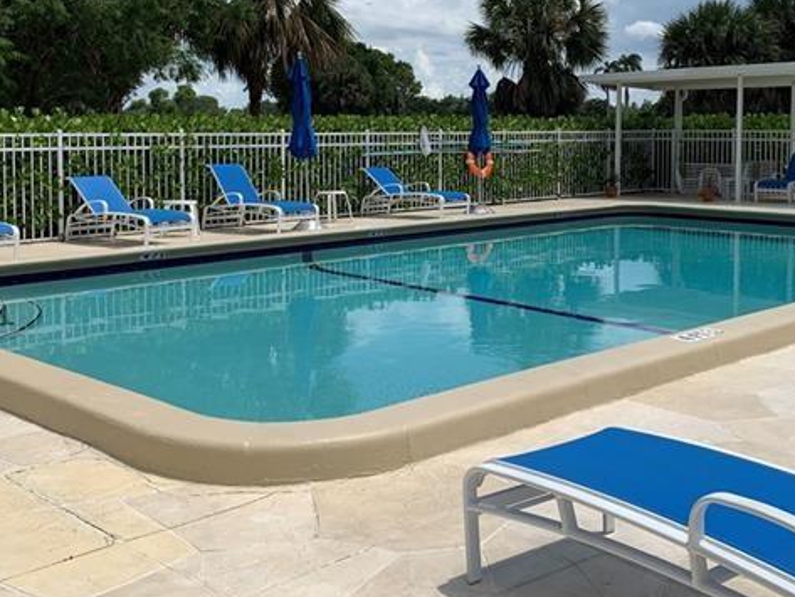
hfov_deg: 42.9
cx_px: 429
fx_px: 1011
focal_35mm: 44
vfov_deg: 32.6
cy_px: 202
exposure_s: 1/4098
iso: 25
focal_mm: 4.25
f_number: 1.8
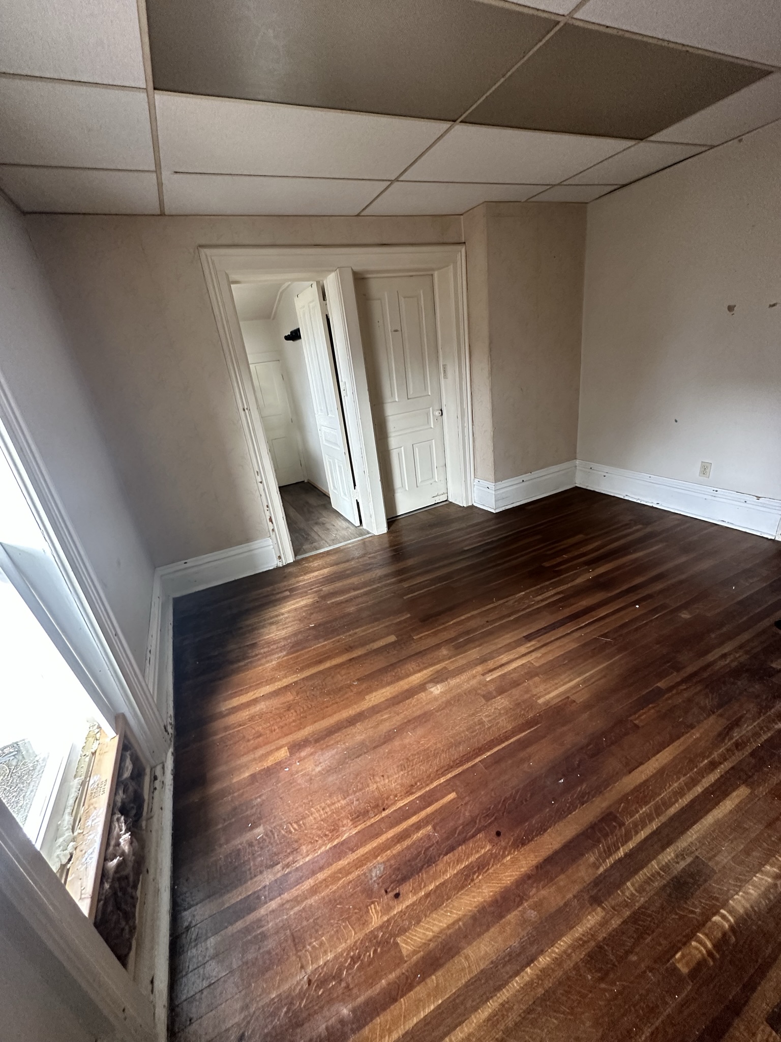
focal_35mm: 14
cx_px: 390
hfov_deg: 85.7
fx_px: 421
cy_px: 521
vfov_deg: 102.1
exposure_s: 1/60
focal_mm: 2.22
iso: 400
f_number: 2.2
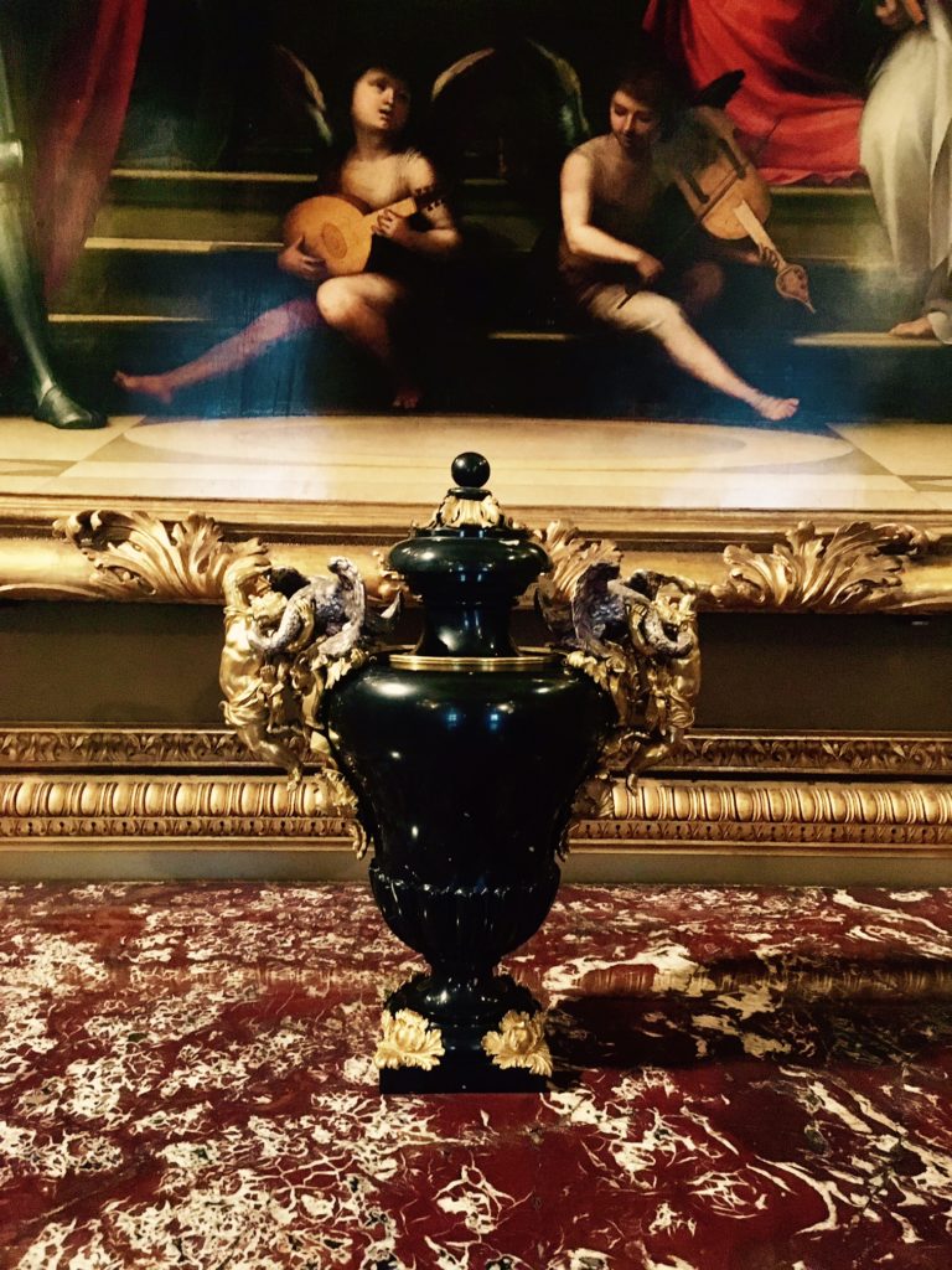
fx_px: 1063
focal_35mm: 29
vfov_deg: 61.7
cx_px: 476
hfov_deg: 48.2
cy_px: 635
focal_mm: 4.15
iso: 320
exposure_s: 1/17
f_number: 2.2
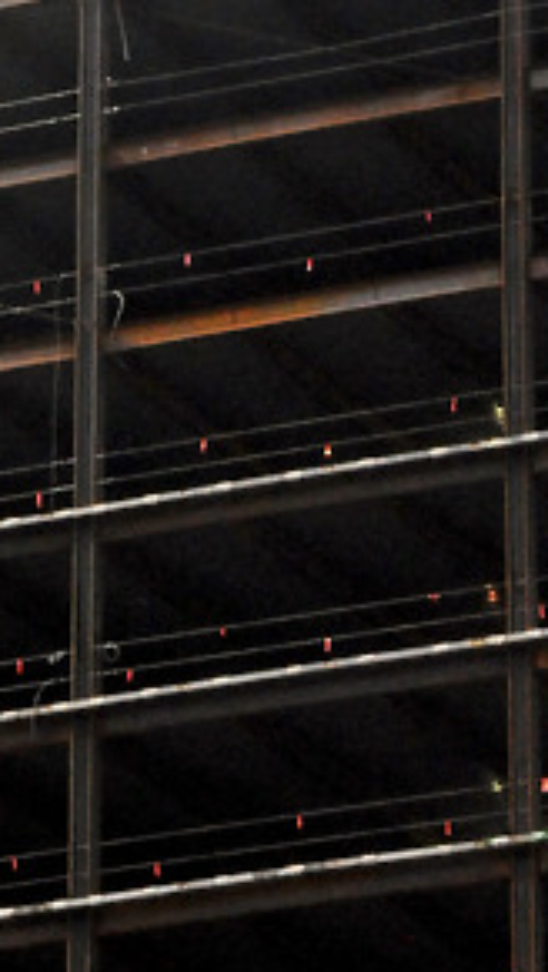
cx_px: 50
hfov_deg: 3.6
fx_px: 8770
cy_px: -154
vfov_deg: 6.3
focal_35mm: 340
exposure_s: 1/320
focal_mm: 70
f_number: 20
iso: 2000
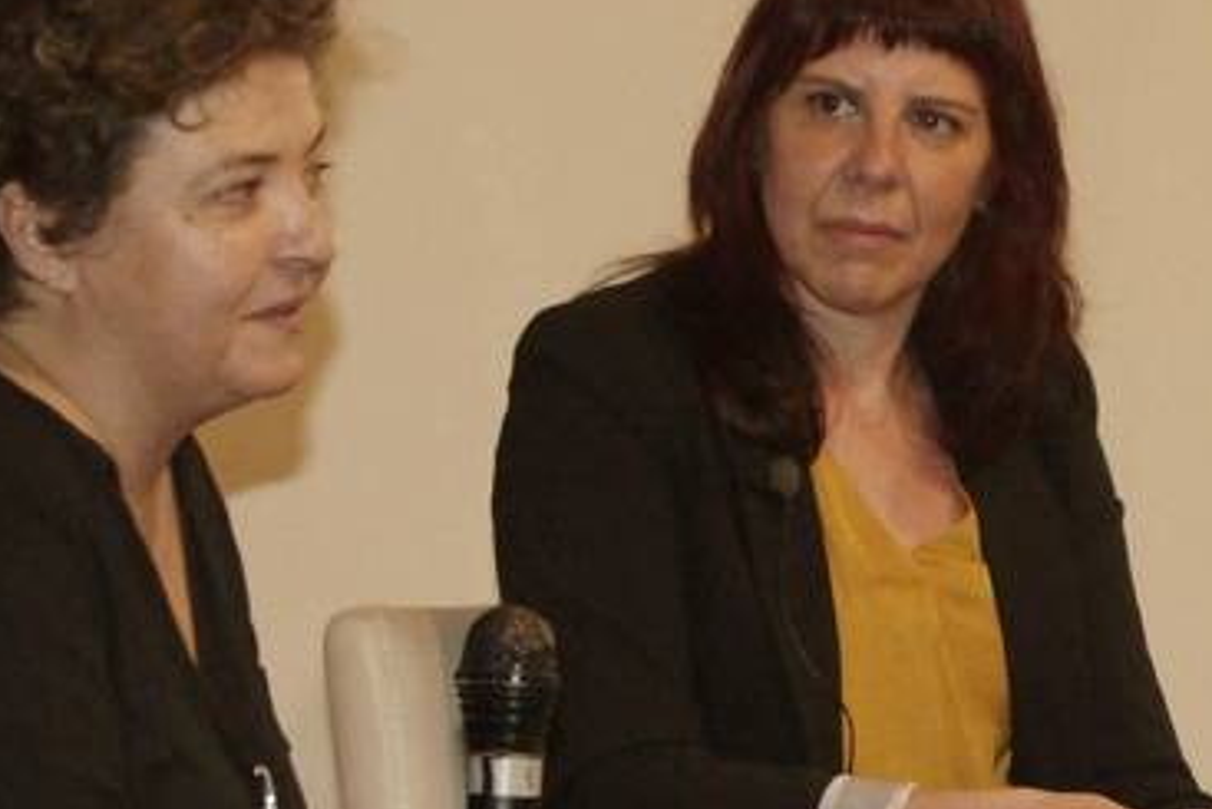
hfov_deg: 6.7
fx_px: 10272
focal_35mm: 305
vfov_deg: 4.5
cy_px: 670
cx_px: 1572
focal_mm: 70
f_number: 4
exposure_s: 1/40
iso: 1600
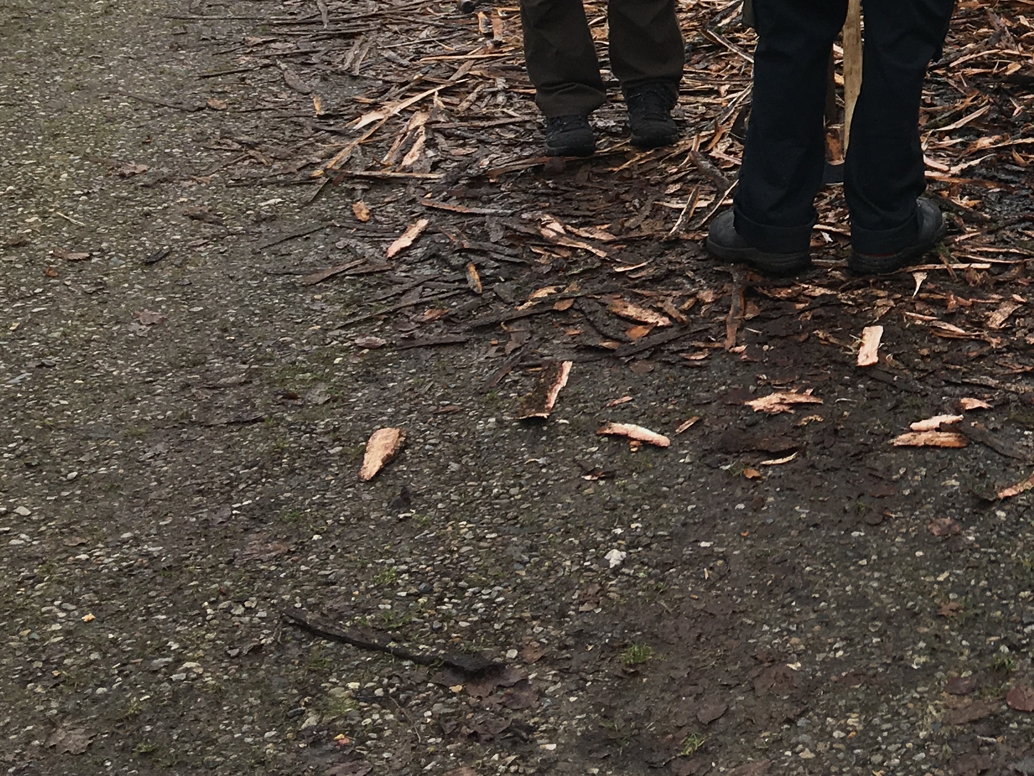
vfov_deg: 19.9
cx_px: 1131
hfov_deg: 25.7
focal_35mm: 70
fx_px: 2091
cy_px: -119
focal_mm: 4.15
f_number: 2.2
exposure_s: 1/196
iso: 25
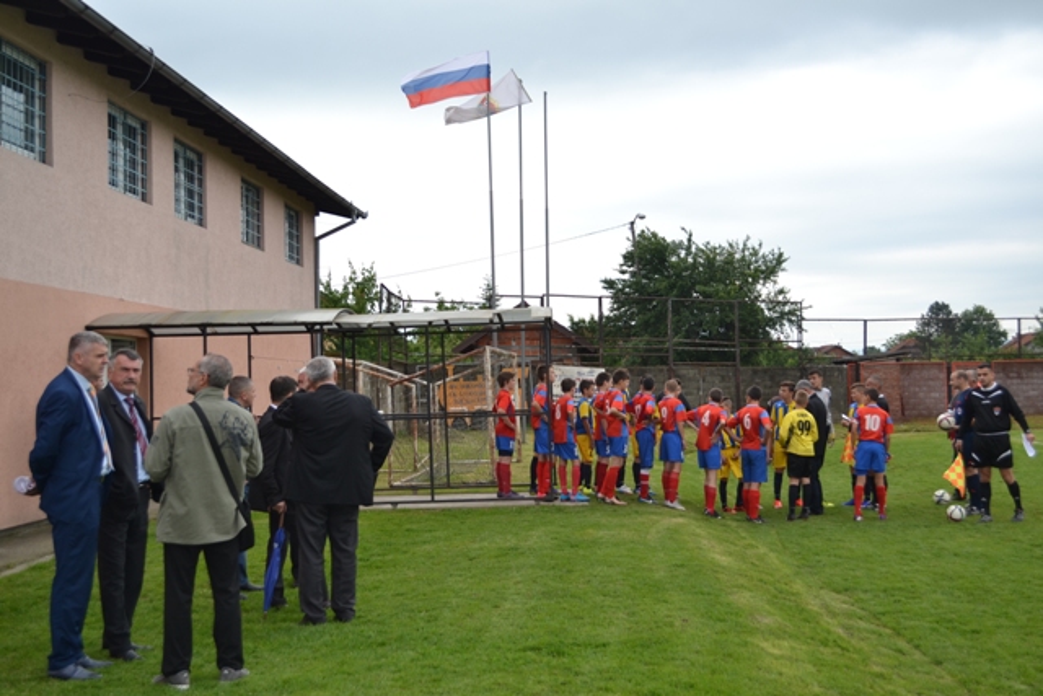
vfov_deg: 31.9
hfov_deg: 46.4
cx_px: 522
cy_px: 348
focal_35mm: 42
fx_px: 1217
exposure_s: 1/200
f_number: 5.6
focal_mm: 28
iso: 100
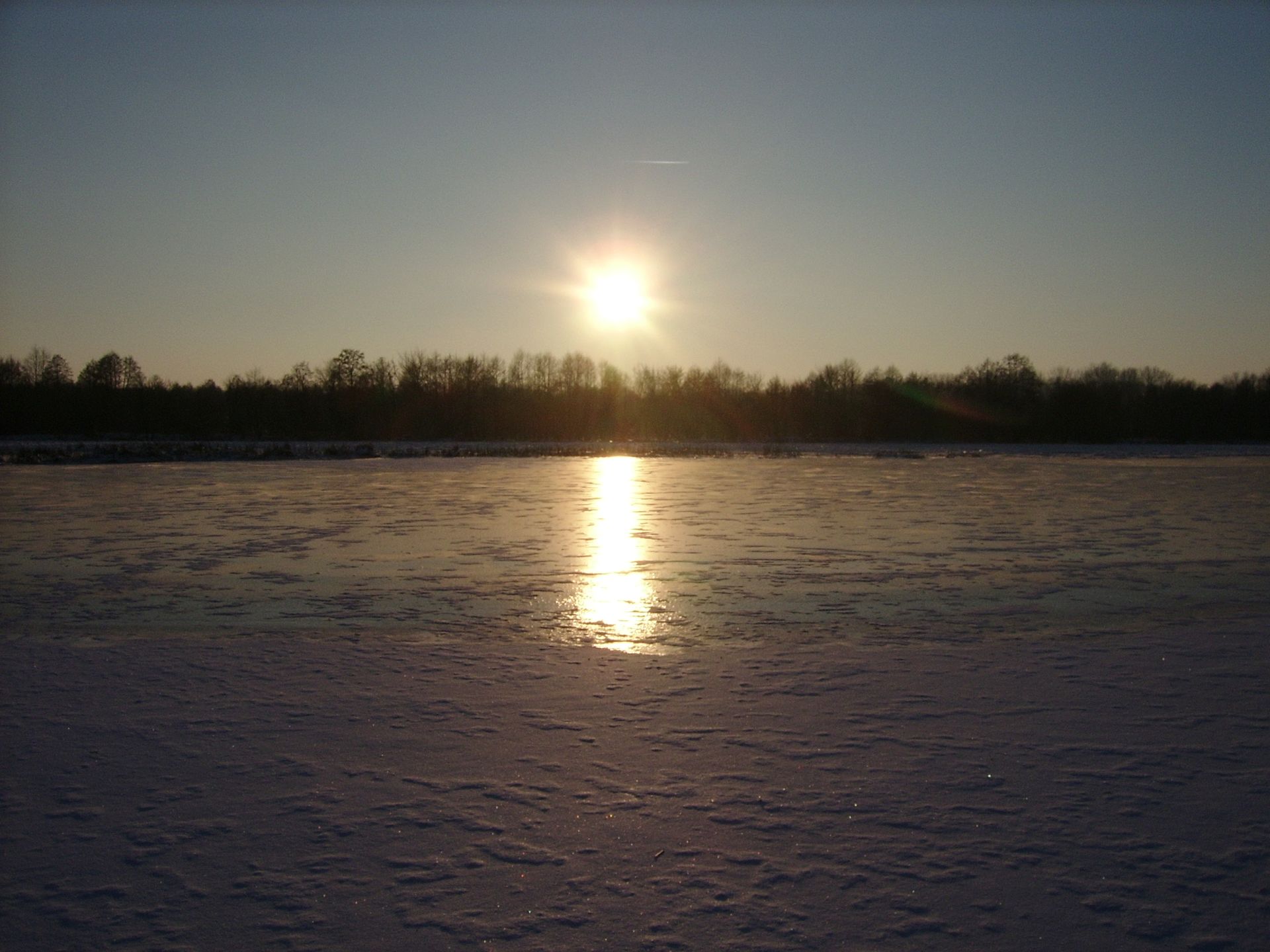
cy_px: 476
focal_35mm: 35
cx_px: 635
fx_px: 1284
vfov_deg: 40.7
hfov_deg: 52.6
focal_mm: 5.95
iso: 50
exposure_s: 1/1413
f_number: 5.8
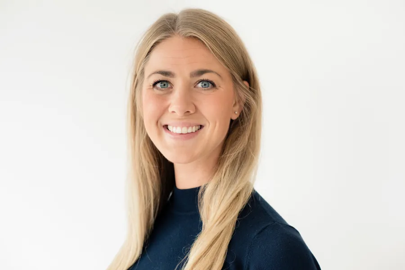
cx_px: 202
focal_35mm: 85
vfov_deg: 16.1
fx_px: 956
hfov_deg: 23.9
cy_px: 135
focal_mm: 85
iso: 800
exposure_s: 1/250
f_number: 3.5
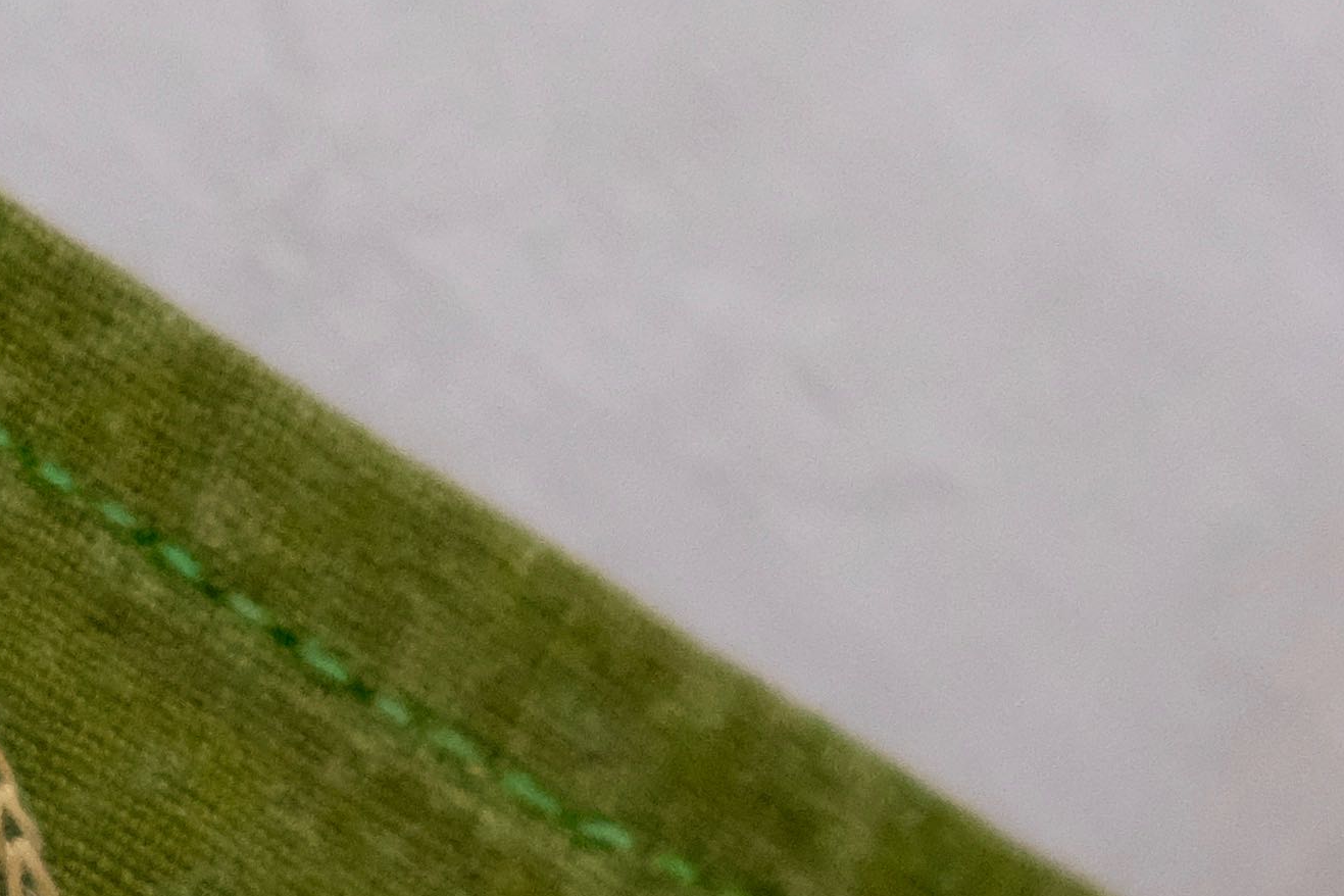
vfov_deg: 3.6
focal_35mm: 378
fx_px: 14111
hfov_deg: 5.4
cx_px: -557
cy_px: 1164
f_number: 4
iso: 6400
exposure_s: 1/75
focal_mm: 55
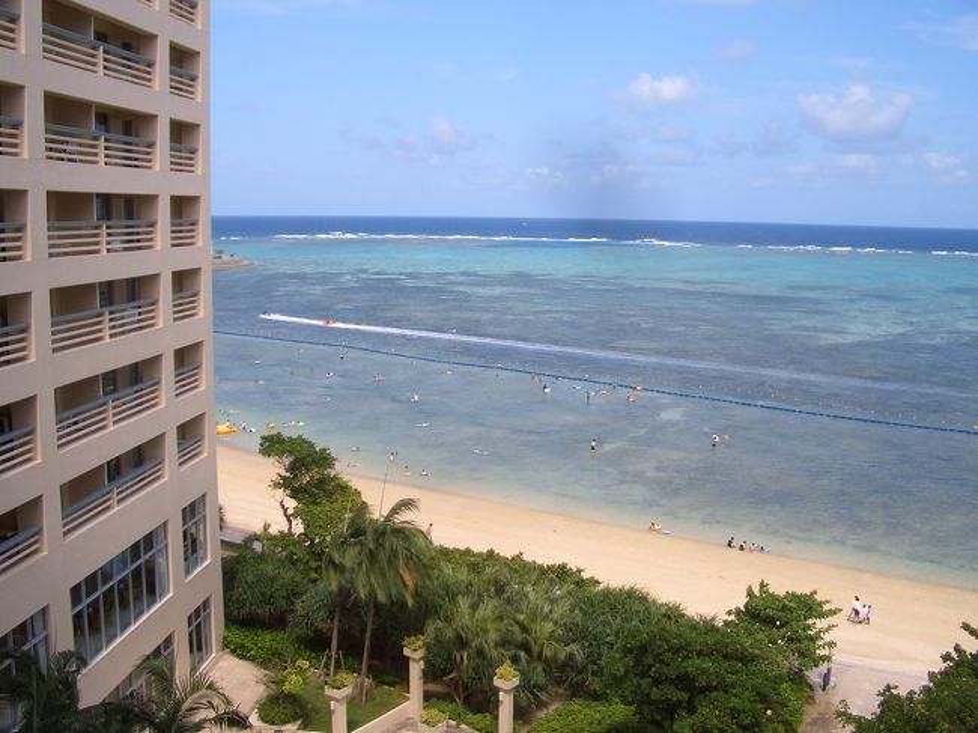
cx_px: 489
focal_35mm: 35
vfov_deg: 40.7
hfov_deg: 52.6
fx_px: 988
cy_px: 366
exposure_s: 1/400
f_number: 4.3
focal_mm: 5.8
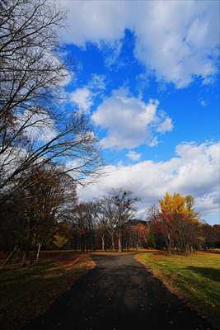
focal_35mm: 16
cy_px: 165
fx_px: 147
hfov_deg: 73.8
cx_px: 110
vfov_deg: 96.7
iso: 100
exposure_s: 1/400
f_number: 8
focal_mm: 16
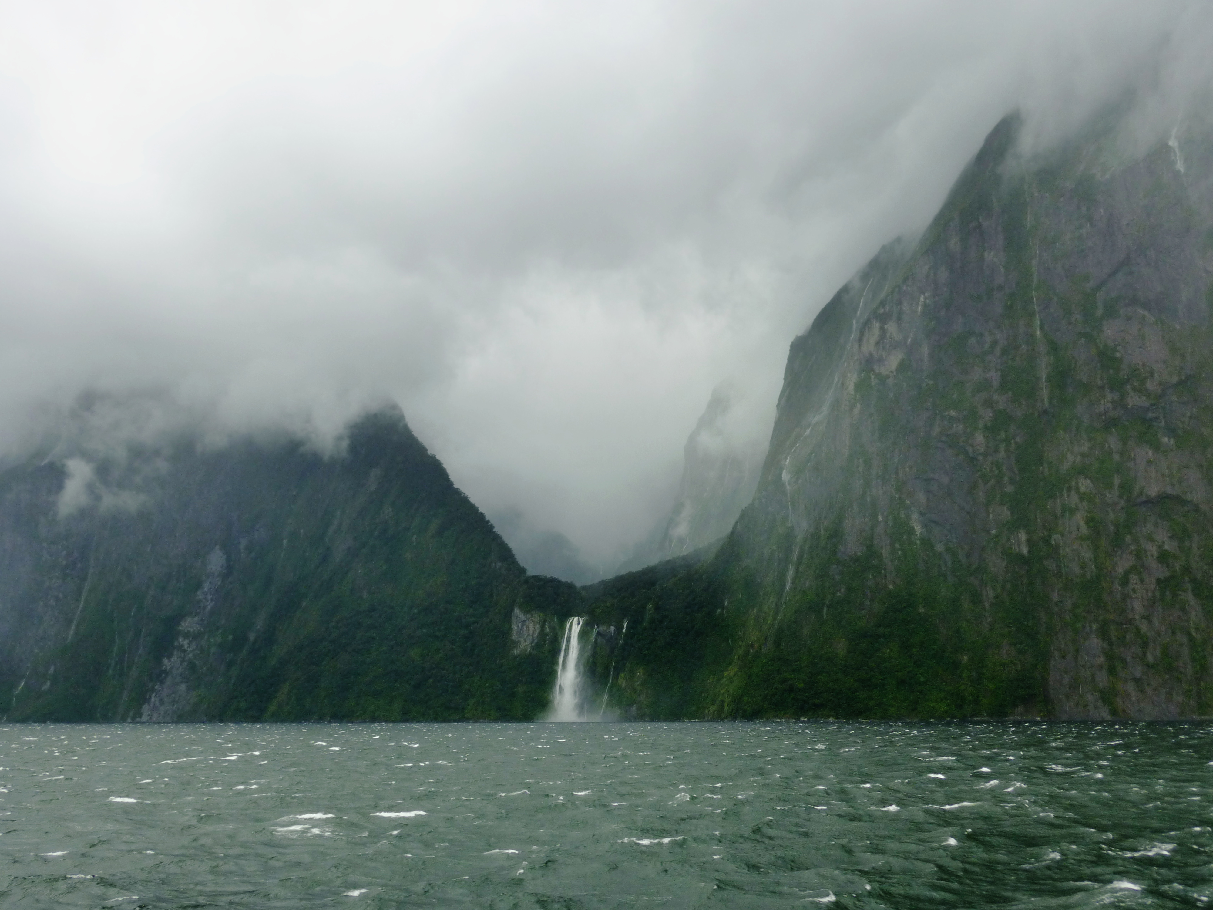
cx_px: 606
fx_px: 1016
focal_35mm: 29
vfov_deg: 48.2
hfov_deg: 61.7
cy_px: 455
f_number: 3.5
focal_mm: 5.2
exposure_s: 1/100
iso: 125
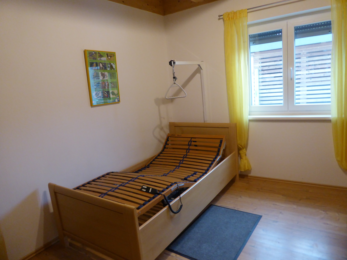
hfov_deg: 71.6
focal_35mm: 24
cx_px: 174
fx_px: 241
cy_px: 130
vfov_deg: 56.8
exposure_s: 1/13
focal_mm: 4.3
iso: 400
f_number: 3.3
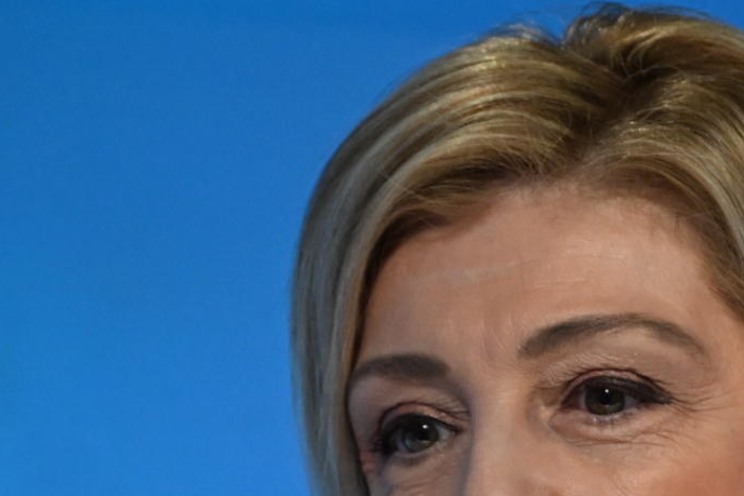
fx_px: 11079
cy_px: 993
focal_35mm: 536
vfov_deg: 2.6
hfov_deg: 3.8
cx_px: 834
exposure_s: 1/320
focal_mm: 120
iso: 1600
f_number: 4.5
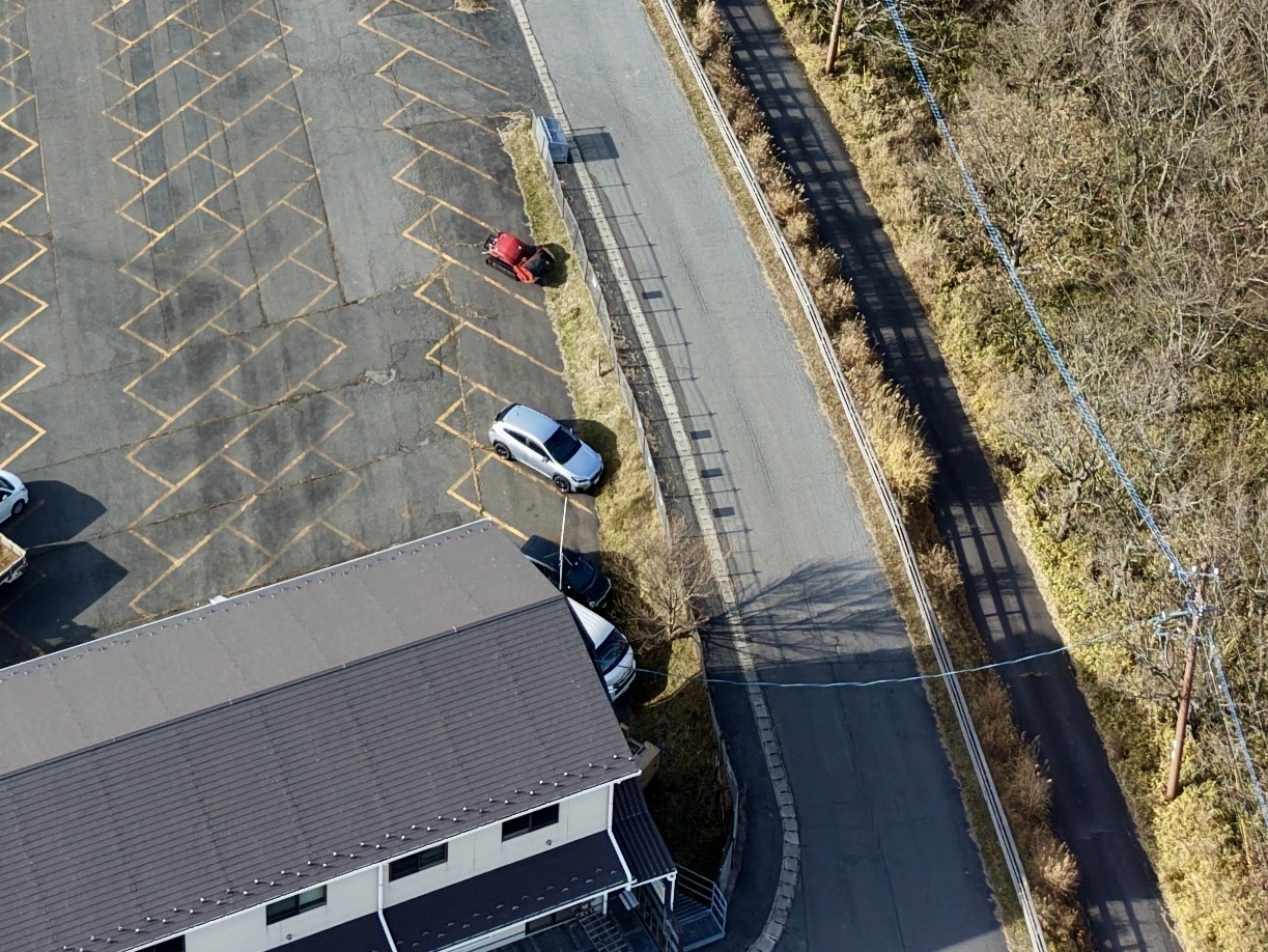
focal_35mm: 77
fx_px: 2821
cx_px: 273
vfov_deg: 16.8
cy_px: -611
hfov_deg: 25.0
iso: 200
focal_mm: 8.67
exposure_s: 1/400
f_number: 1.8
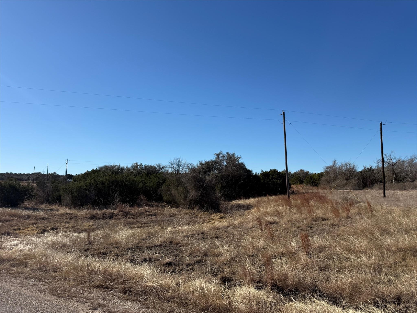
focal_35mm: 24
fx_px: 289
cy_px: 156
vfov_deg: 56.8
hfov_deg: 71.6
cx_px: 208
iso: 80
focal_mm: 6.76
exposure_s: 1/6173
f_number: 1.78
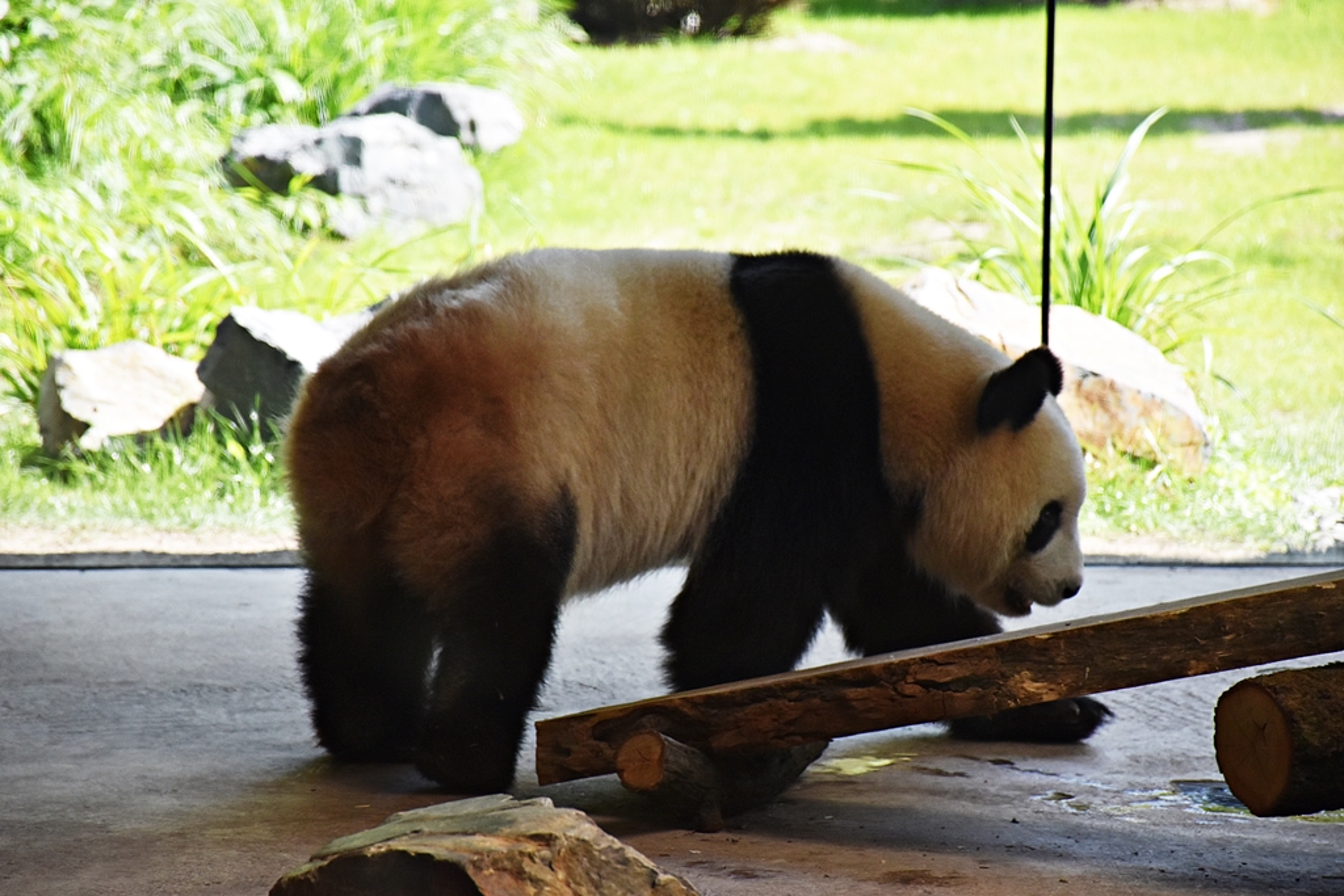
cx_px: 672
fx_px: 7841
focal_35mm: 210
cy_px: 448
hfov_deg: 9.8
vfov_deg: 6.5
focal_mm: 140
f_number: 5.6
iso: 800
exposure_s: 1/640
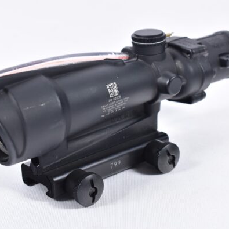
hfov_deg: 18.7
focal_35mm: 93
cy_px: 115
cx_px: 94
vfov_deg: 18.7
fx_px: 696
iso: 640
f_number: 5.3
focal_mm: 48
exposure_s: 1/50
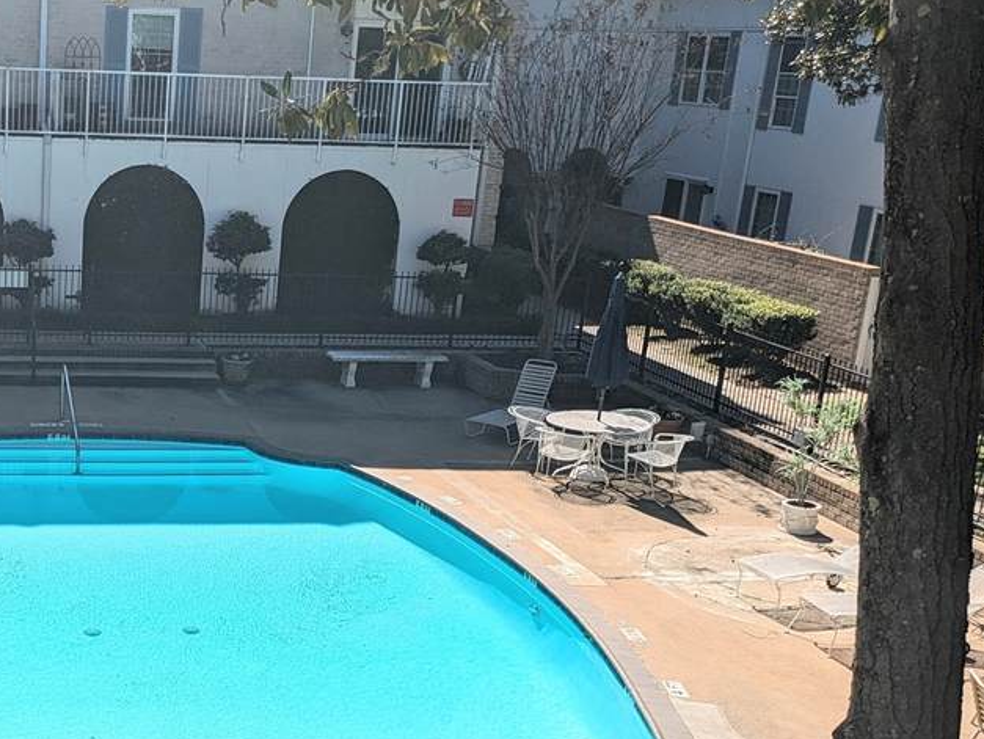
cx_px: 114
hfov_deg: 35.4
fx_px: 1451
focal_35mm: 51
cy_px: 522
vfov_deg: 28.3
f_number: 1.89
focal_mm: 5.43
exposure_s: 1/2841
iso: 39
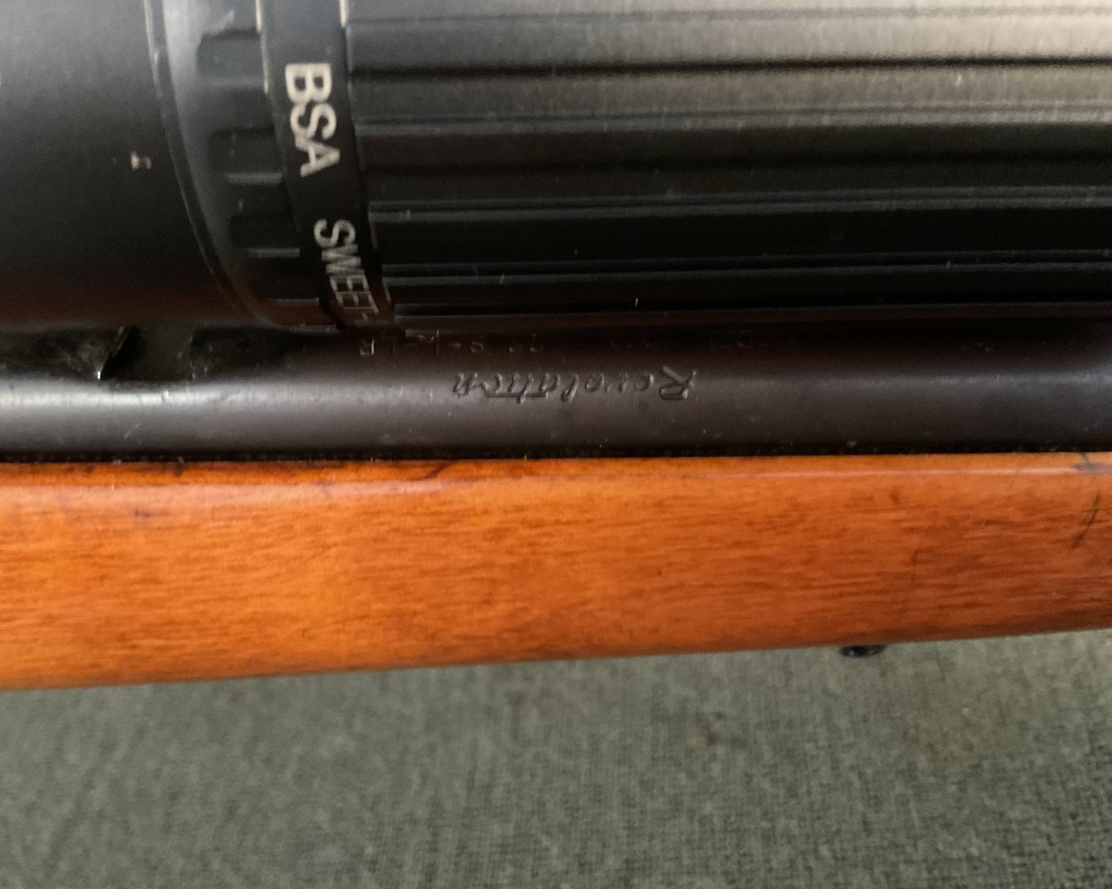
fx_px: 1020
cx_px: 541
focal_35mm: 31
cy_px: 450
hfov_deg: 57.2
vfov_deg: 47.1
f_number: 1.8
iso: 640
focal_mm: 3
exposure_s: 1/15
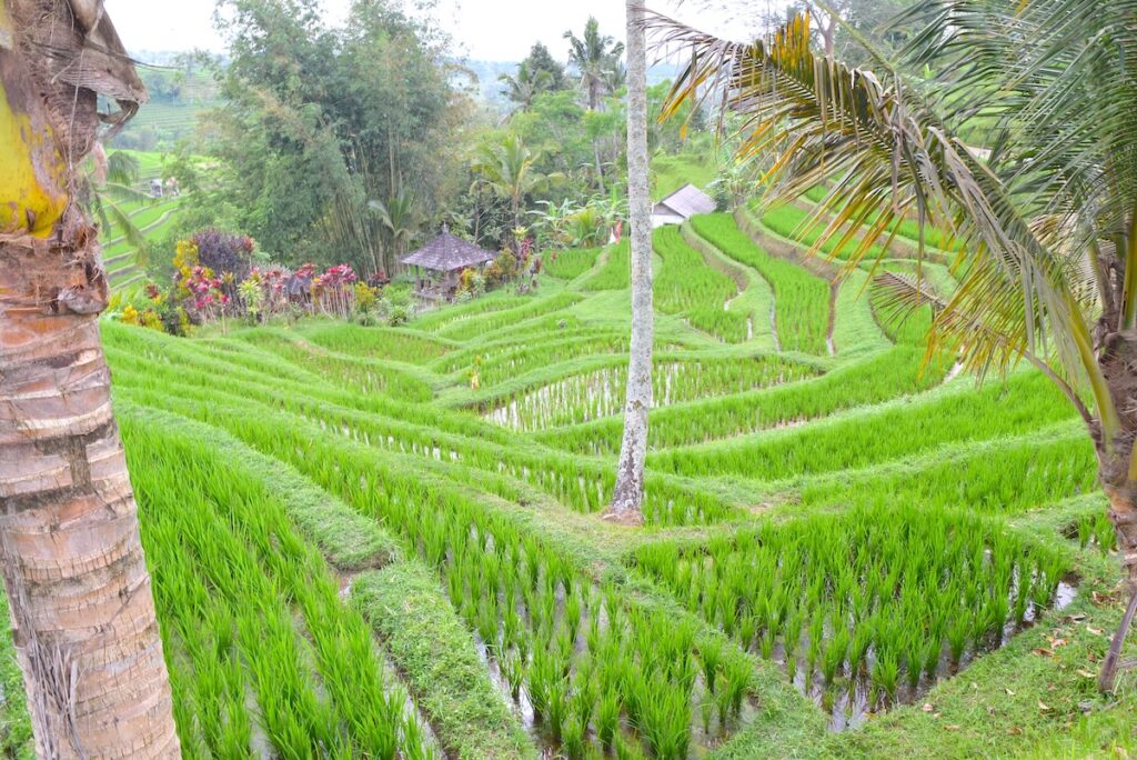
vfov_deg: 48.0
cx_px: 568
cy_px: 380
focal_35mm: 27
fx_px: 853
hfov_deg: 67.4
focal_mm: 18
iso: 100
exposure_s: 1/5
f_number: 22
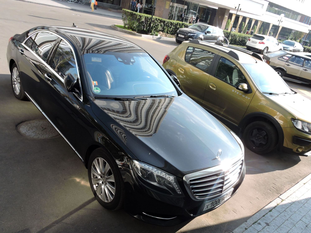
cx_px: 156
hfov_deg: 71.6
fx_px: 216
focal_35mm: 24
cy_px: 116
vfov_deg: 56.8
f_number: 3.3
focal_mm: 4.3
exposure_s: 1/320
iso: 100
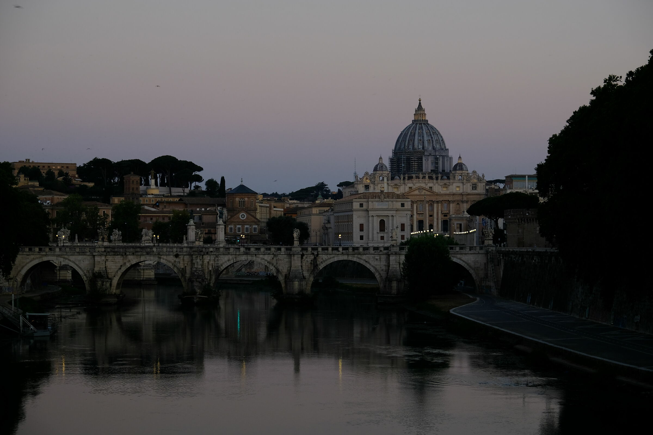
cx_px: 326
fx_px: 1505
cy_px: 218
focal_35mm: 83
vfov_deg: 16.5
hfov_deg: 24.5
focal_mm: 55
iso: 250
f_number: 6.4
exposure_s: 1/15
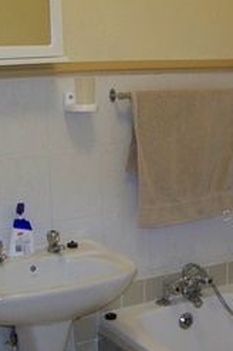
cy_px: 229
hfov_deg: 20.0
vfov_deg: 29.5
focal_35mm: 68
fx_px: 662
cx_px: 131
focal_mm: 5.85
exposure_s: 1/30
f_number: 2.8
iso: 200
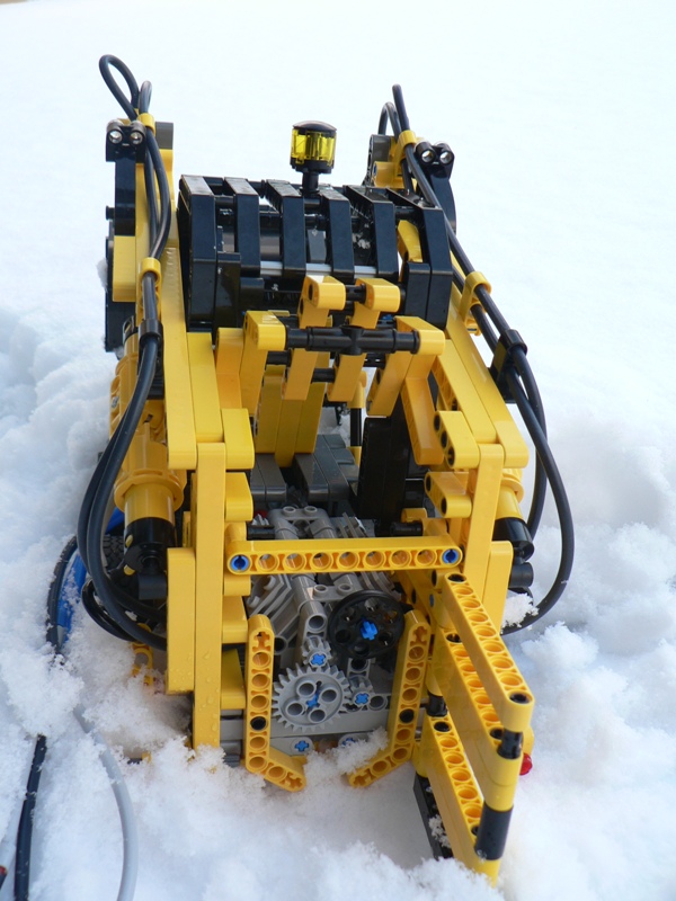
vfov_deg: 51.4
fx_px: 937
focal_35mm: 36
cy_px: 450
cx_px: 338
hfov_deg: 39.7
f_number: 2.8
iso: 80
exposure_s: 1/40
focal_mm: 6
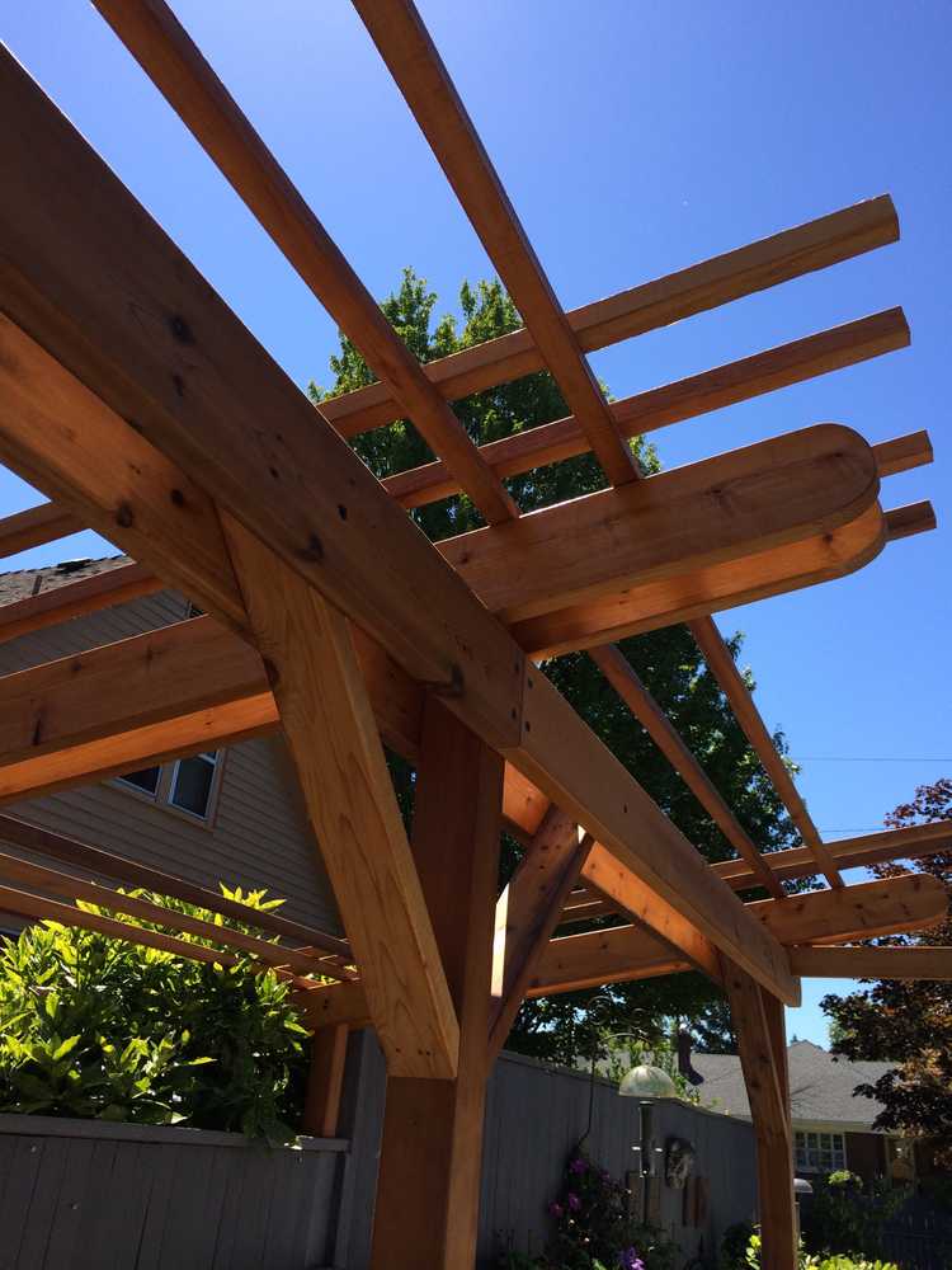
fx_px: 1100
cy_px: 635
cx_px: 476
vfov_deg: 60.0
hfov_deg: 46.8
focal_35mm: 30
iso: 40
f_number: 2.2
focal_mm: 4.12
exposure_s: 1/1325
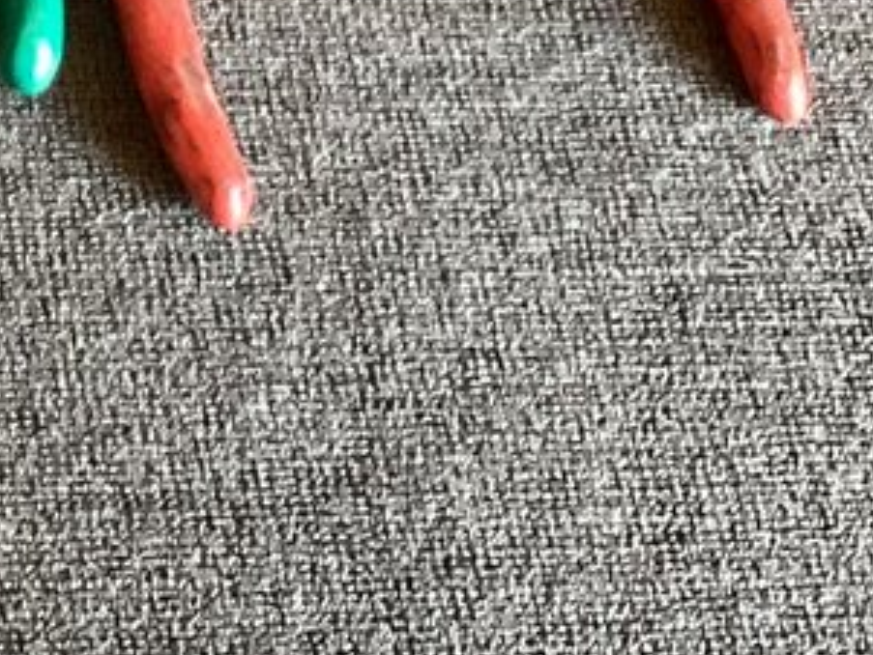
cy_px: -393
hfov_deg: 12.5
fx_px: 3936
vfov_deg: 9.2
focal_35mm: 156
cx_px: 39
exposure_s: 1/50
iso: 200
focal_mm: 3.3
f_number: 2.4
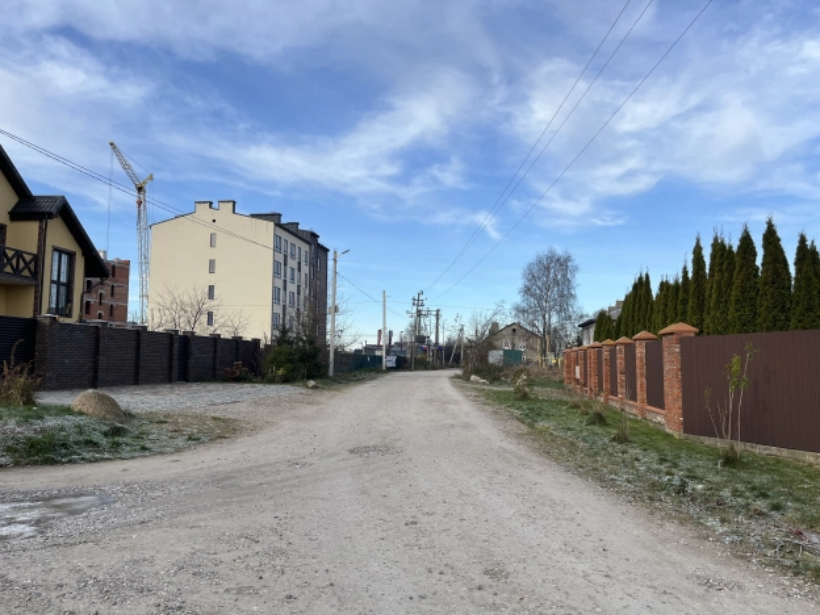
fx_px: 616
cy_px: 308
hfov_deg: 67.3
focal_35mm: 26
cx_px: 410
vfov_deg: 53.1
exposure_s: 1/2137
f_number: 1.6
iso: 50
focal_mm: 5.1
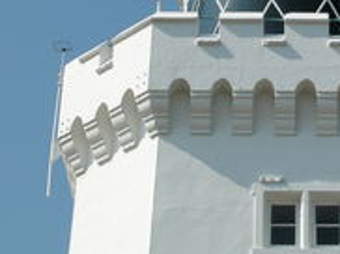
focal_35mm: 163
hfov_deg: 12.1
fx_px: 1599
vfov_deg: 9.0
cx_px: 297
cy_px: -15
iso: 100
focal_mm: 18.8
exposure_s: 1/430
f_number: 7.5
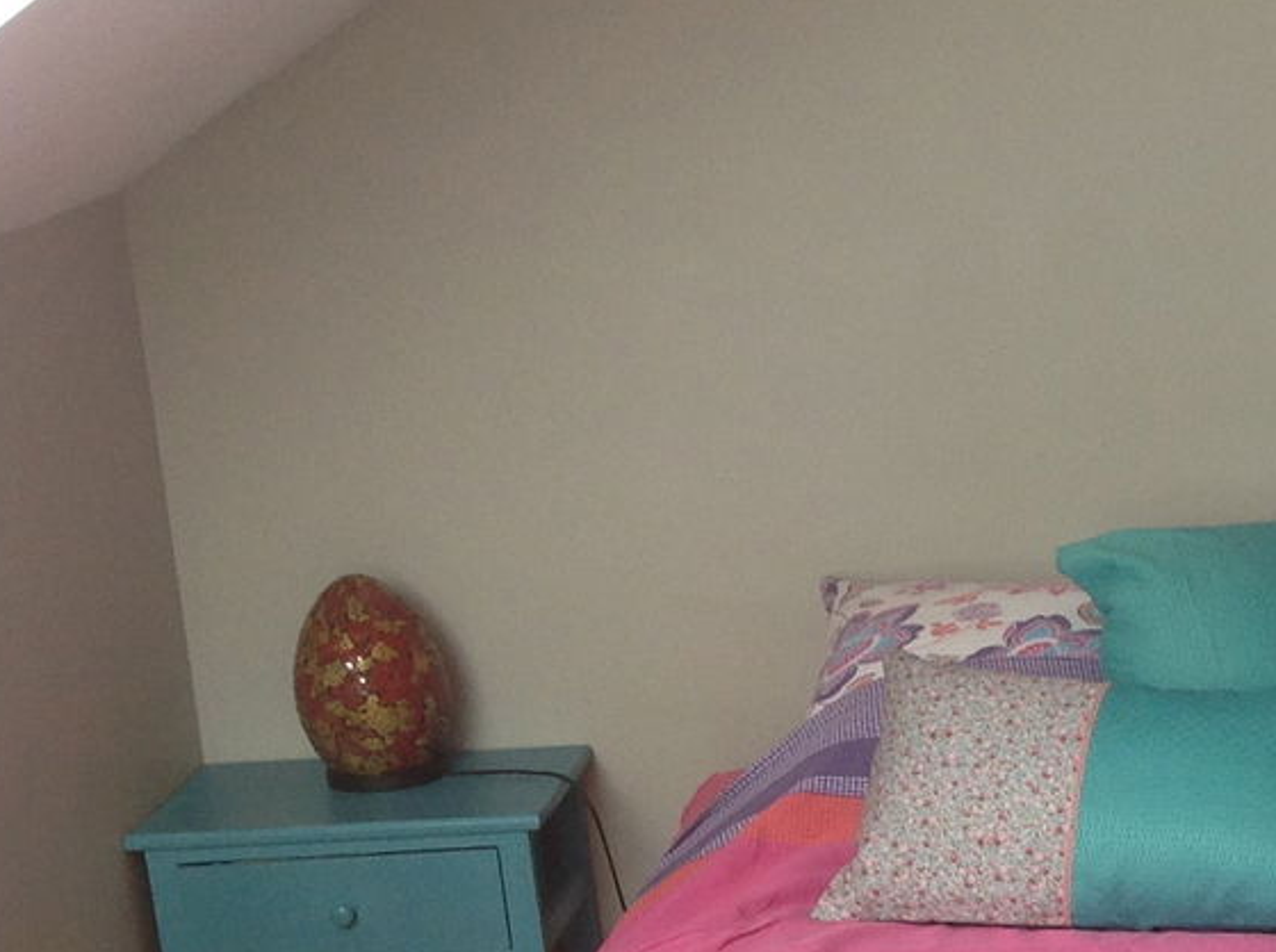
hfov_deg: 18.0
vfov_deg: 14.5
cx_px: 1791
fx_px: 3680
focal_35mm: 100
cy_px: 933
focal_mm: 4.28
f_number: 2.4
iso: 80
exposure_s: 1/60
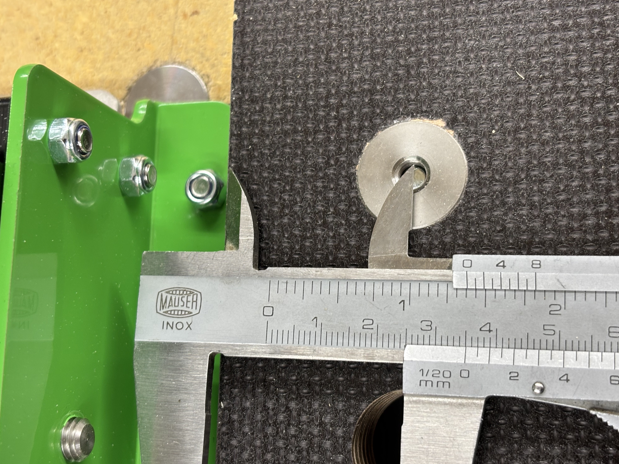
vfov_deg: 27.5
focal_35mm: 53
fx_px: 948
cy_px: 230
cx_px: 313
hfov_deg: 36.2
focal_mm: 5.96
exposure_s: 1/50
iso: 50
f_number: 1.6
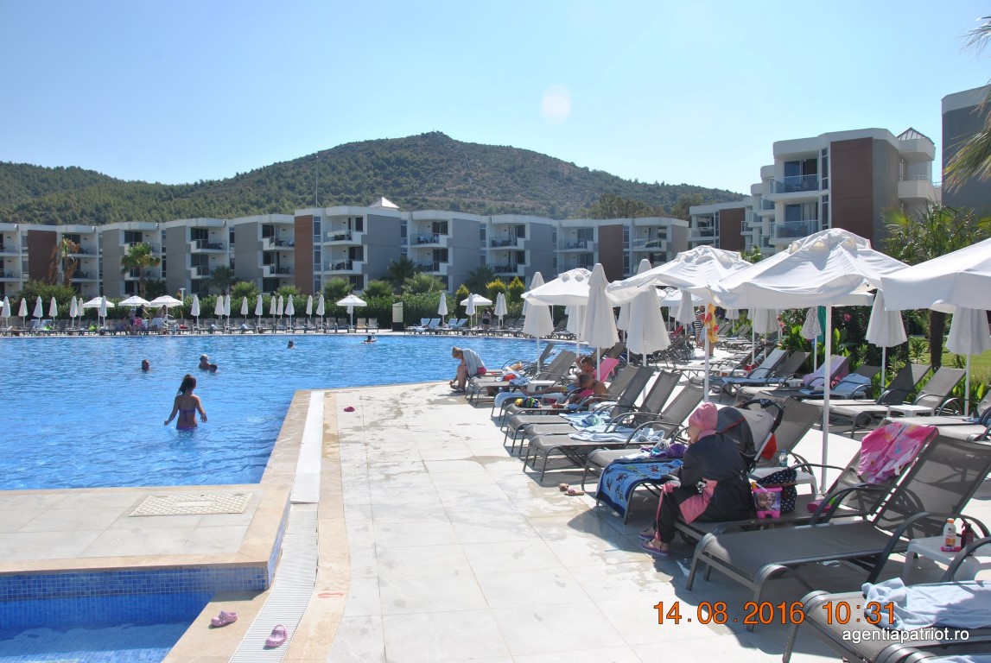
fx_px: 744
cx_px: 496
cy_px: 332
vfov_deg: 48.1
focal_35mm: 27
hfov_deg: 67.3
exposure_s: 1/250
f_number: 8
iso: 100
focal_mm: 18
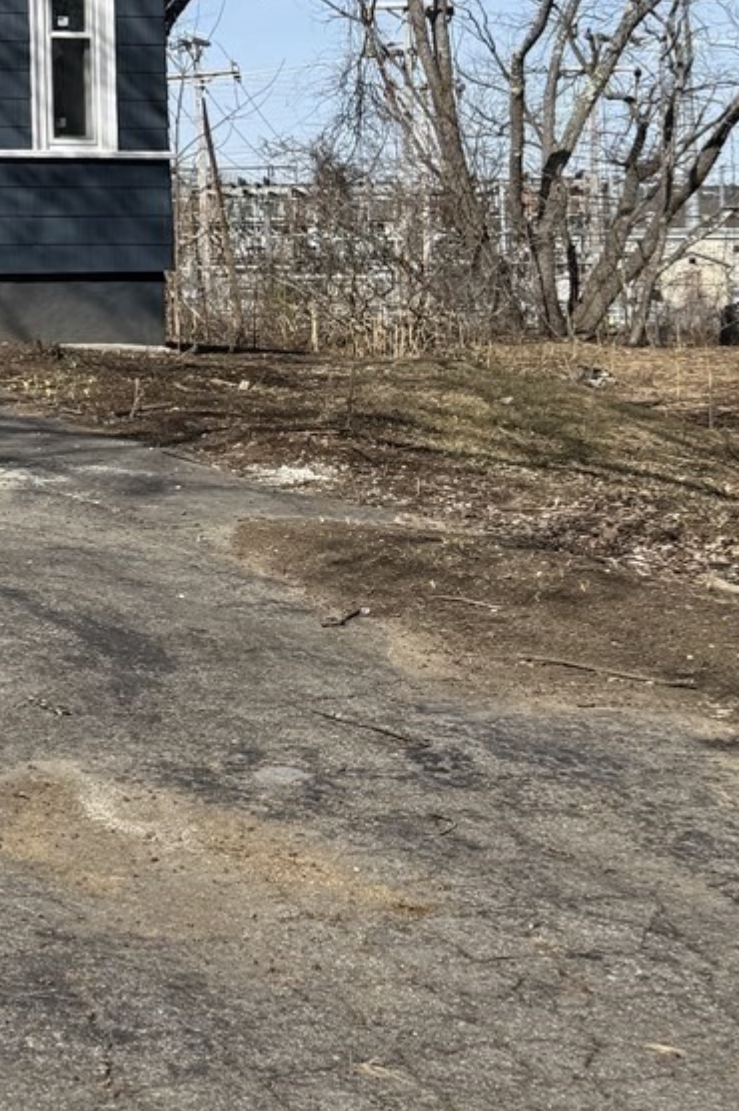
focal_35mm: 69
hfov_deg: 17.5
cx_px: -397
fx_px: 2127
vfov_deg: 28.1
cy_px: 90
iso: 80
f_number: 1.78
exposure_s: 1/4673
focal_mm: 6.76
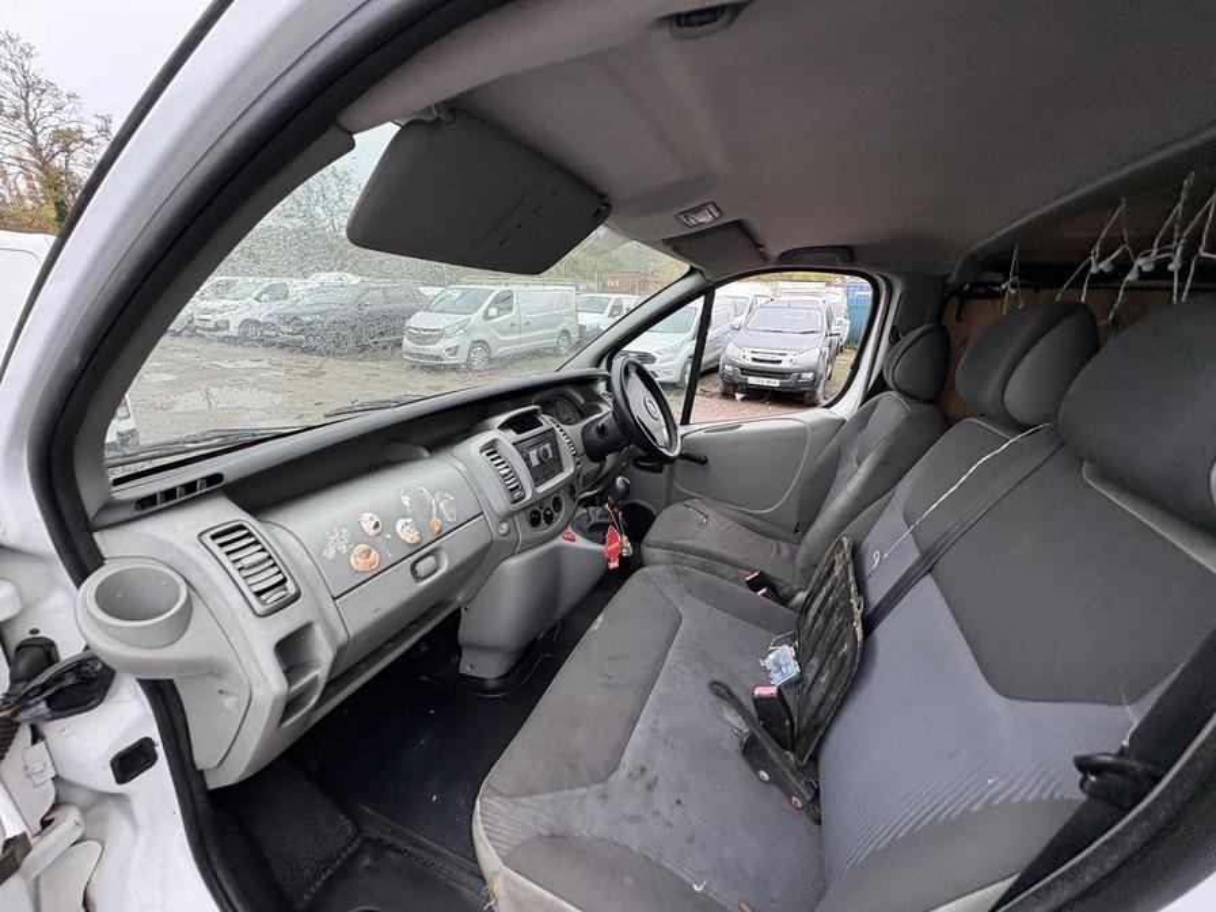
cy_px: 456
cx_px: 608
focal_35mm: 14
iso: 200
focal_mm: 2.22
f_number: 2.2
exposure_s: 1/99
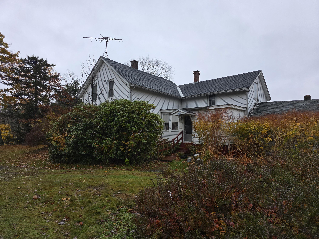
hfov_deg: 73.9
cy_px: 120
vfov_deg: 58.9
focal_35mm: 23
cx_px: 160
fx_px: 212
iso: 50
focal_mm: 6.3
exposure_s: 1/180
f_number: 1.7
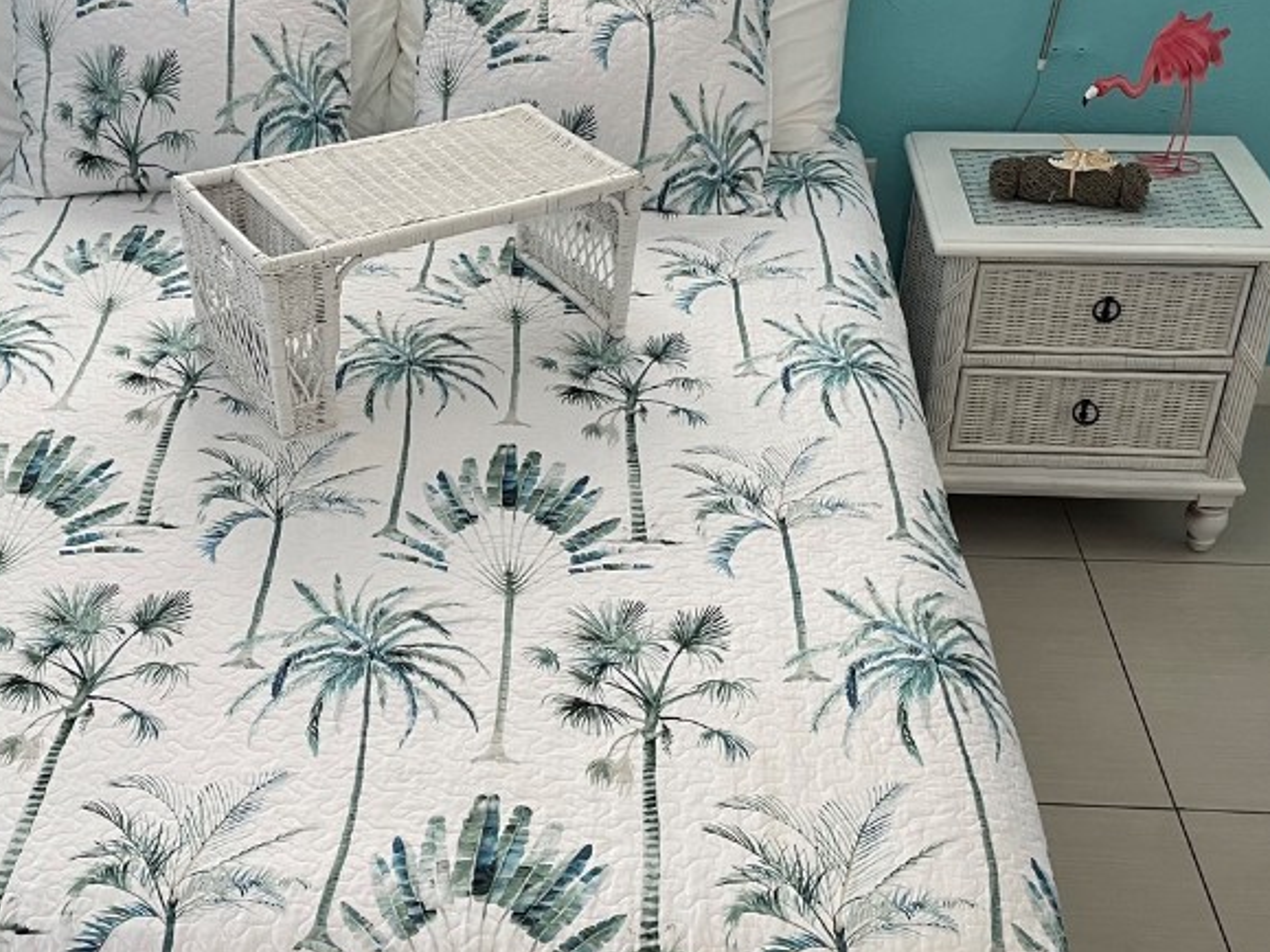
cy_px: 450
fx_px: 1687
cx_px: 496
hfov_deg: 41.0
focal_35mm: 46
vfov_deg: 31.5
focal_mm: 4.2
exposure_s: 1/60
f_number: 1.6
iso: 100
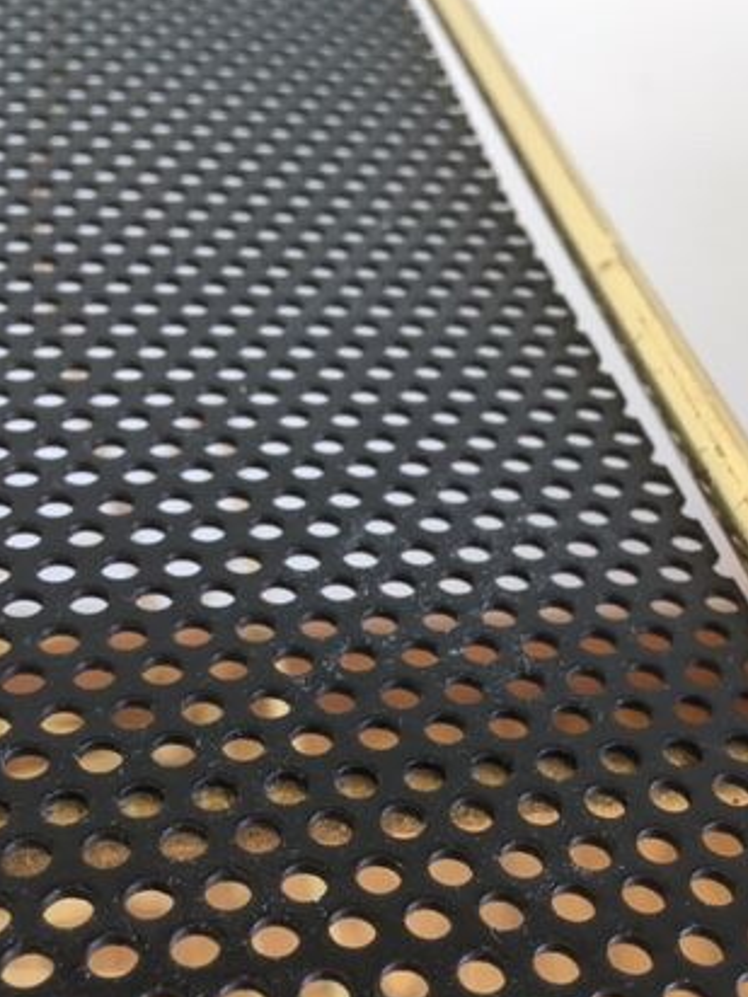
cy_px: 711
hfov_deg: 32.1
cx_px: 441
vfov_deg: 41.2
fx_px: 1297
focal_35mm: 45
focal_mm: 4.15
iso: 80
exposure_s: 1/33
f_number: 2.2
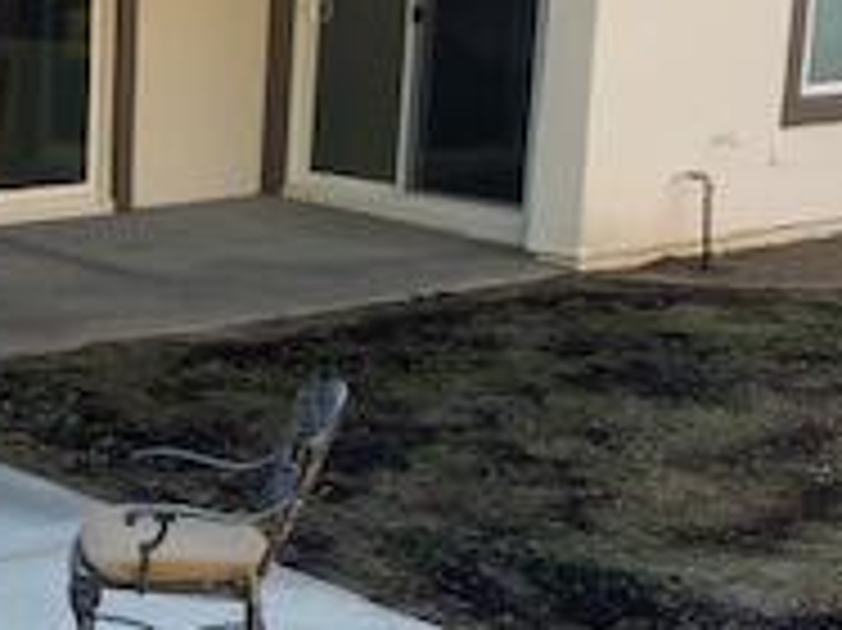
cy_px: 418
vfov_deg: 16.5
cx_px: -135
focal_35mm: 89
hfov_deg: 20.7
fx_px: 2163
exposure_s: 1/306
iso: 25
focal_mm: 4.25
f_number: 1.8
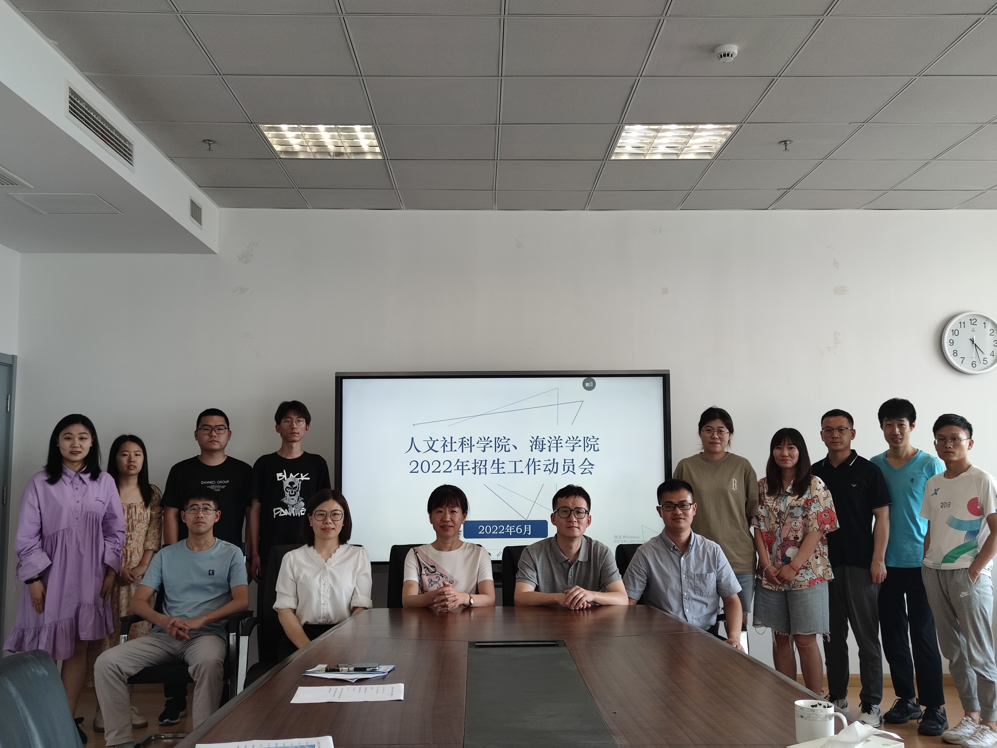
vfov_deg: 41.8
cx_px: 498
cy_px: 374
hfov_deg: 54.0
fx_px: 979
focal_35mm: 34
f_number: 1.69
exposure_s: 1/100
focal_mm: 6.72
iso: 88
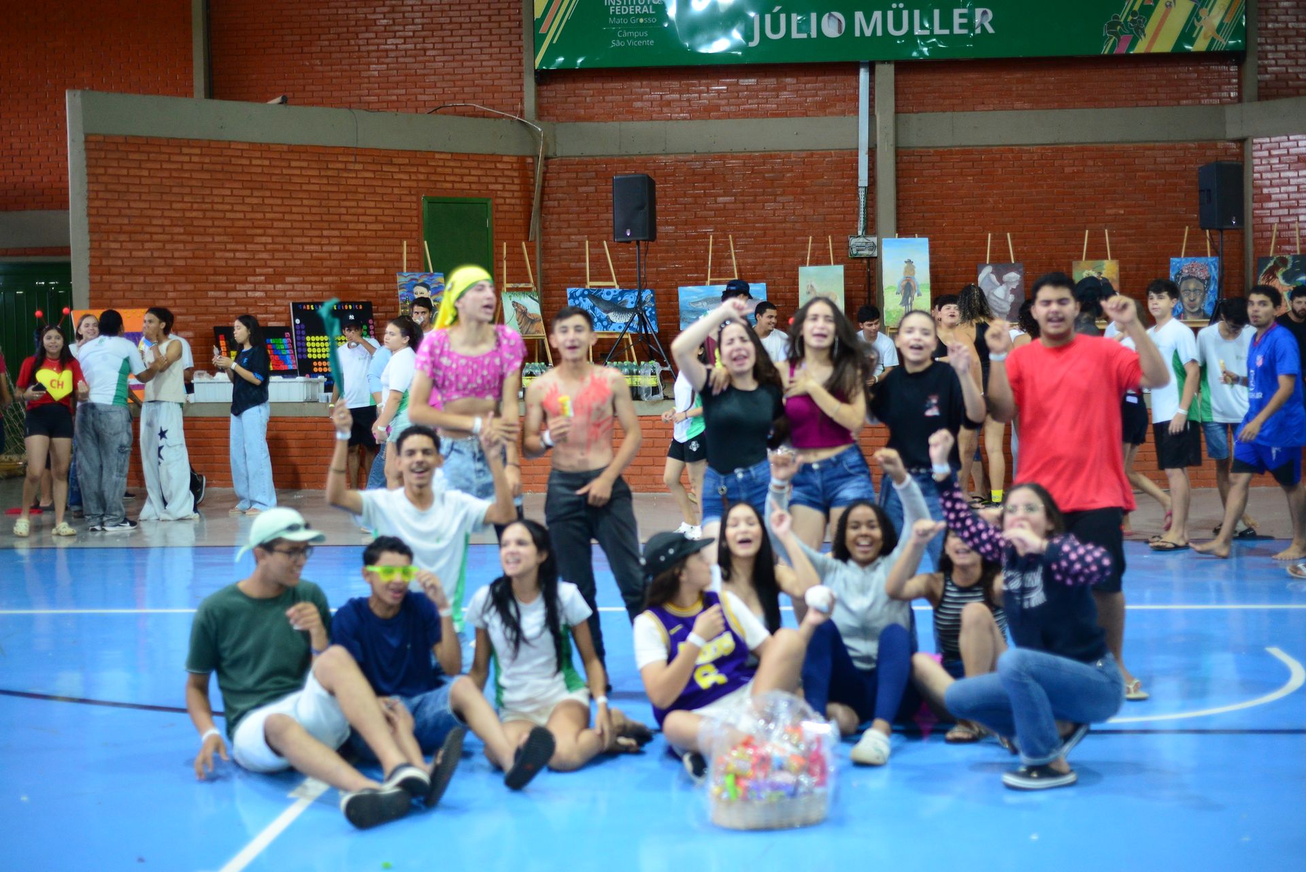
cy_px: 436
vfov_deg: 27.0
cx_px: 653
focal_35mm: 50
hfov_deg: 39.6
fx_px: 1815
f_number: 2.2
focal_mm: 50
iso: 2500
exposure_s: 1/160
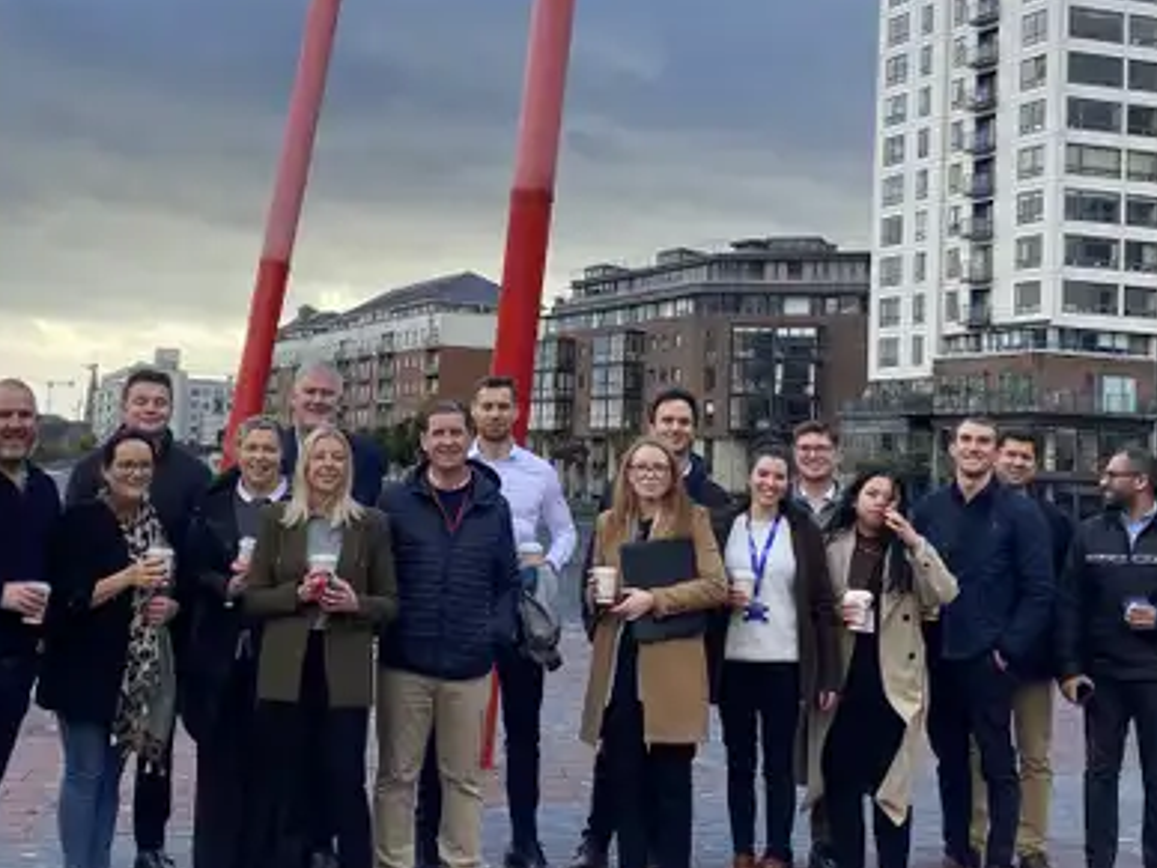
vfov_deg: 24.8
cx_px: 462
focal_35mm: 59
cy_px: 346
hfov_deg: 32.6
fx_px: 1972
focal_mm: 4.25
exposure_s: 1/562
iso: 32
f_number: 1.8
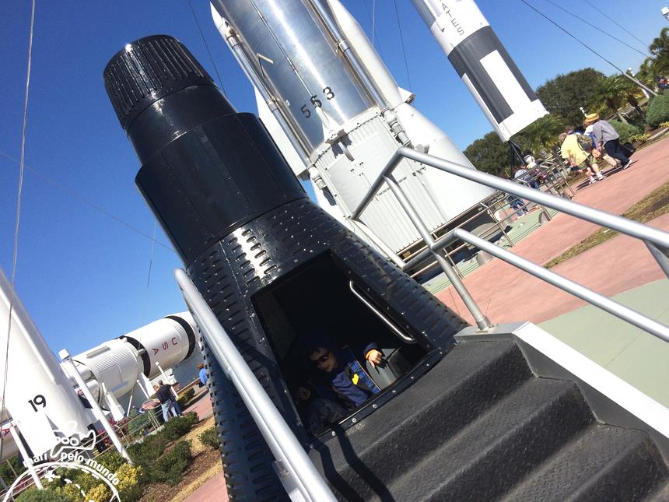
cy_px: 251
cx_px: 334
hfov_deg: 61.7
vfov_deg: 48.2
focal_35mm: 29
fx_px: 560
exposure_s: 1/3425
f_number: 2.2
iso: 32
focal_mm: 4.15
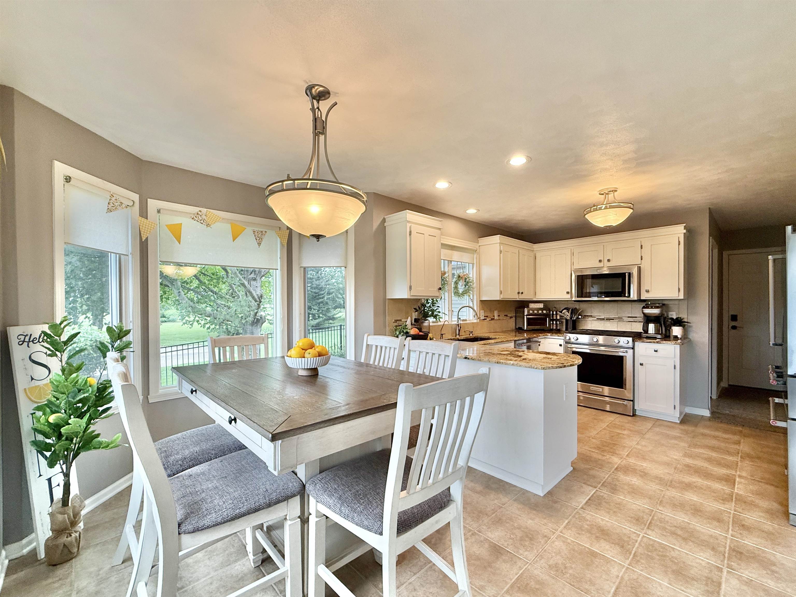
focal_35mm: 14
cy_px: 298
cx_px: 398
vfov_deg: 85.7
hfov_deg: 102.1
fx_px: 322
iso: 125
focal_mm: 2.22
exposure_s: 1/120
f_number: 2.2
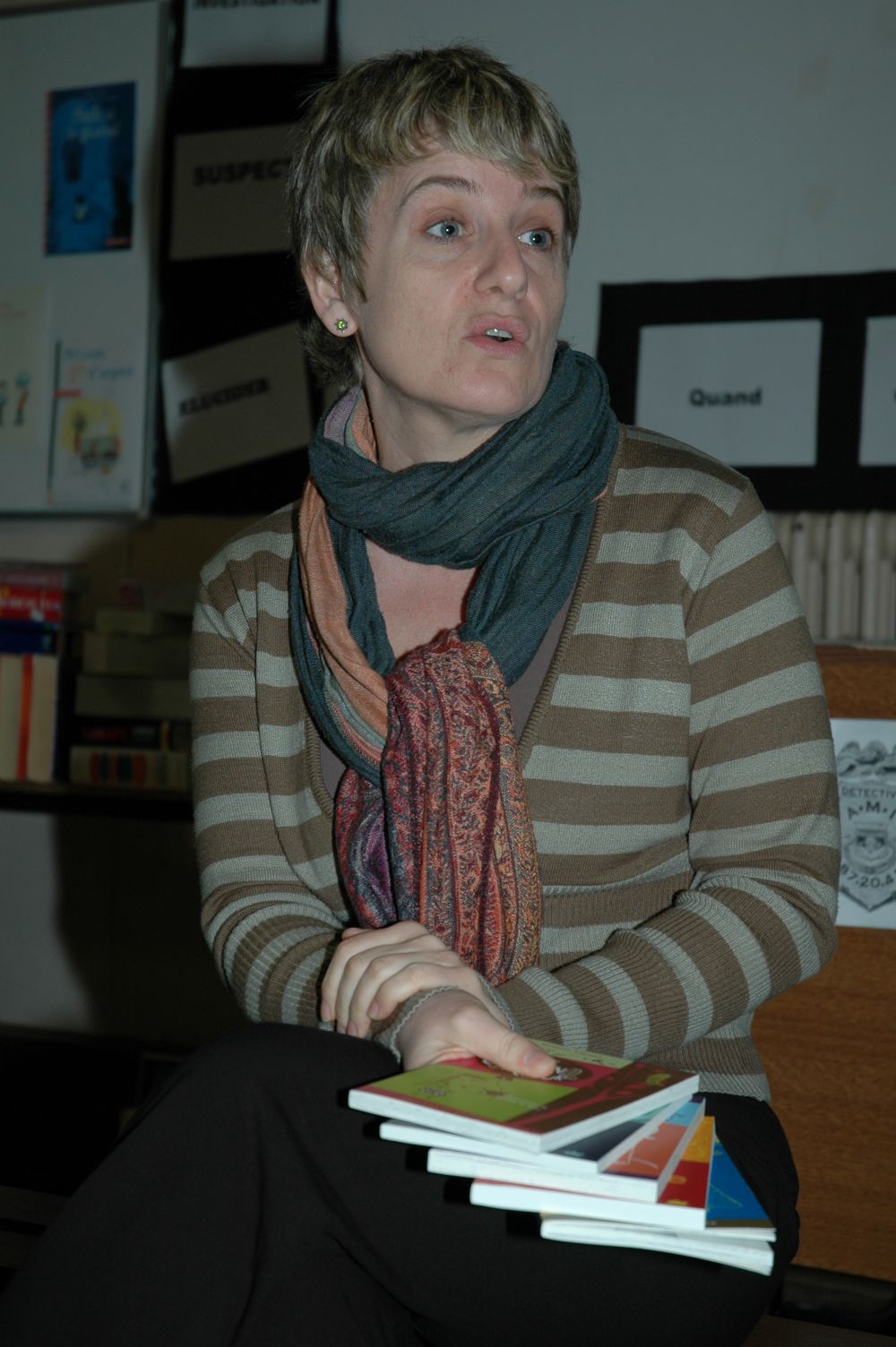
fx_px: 2917
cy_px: 674
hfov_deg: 17.5
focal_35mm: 78
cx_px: 448
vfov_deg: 26.0
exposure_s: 1/60
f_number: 4.5
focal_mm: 52
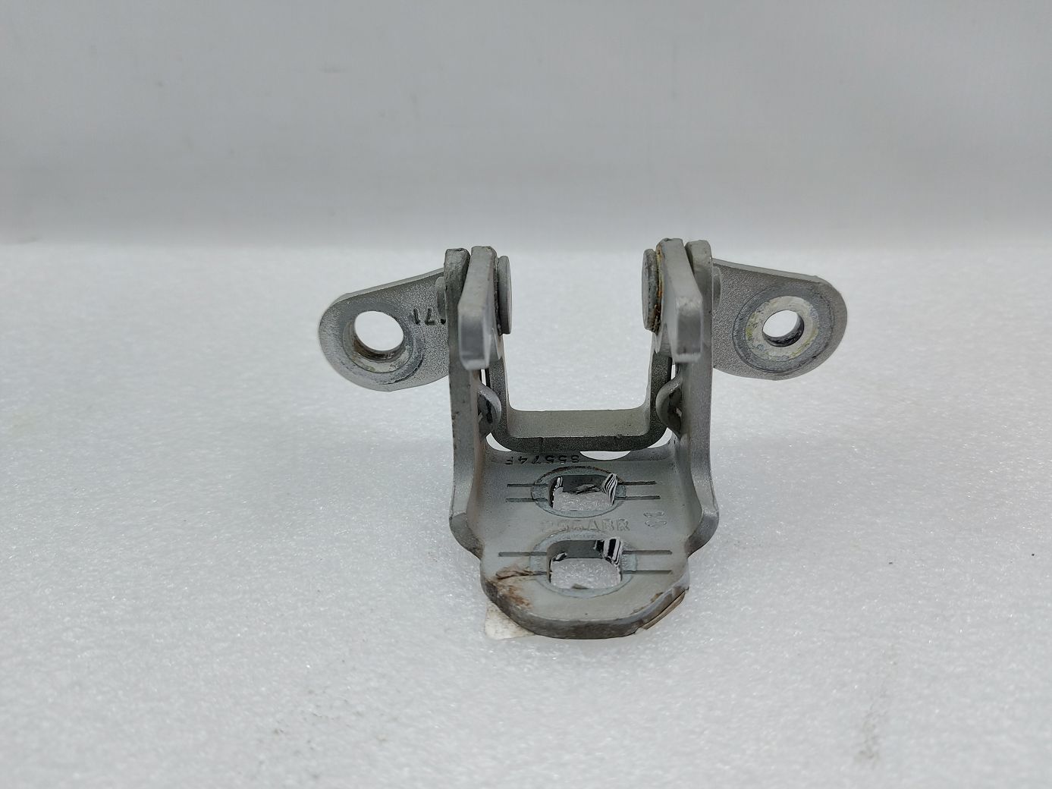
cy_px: 394
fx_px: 729
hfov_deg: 71.6
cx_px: 526
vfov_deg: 56.8
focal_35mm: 24
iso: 64
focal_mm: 5.23
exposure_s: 1/50
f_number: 1.8
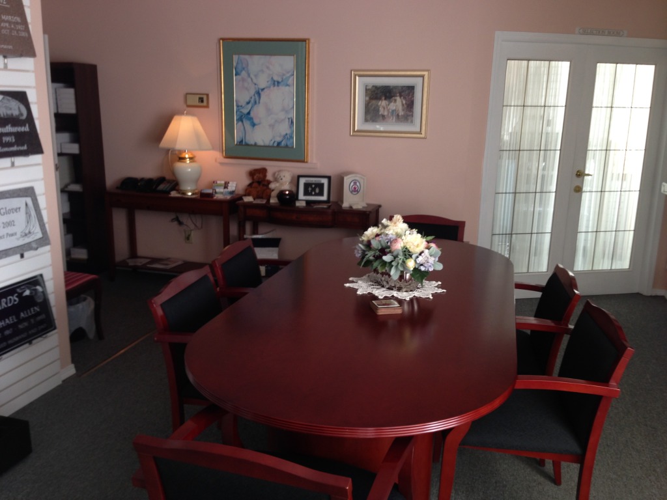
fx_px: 636
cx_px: 334
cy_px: 250
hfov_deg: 55.4
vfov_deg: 42.9
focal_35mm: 33
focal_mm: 4.12
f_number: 2.4
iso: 50
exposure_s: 1/33
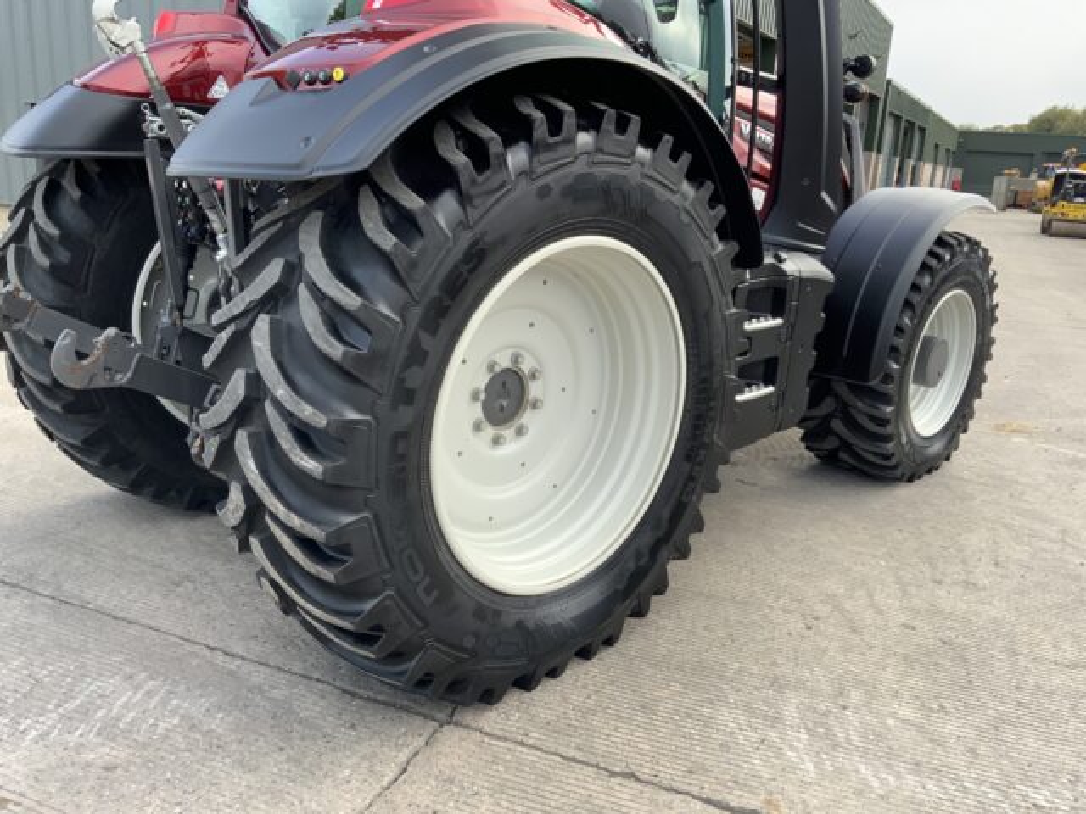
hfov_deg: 61.7
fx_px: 910
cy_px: 407
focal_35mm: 29
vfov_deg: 48.2
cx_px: 543
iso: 16
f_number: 1.8
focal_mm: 3
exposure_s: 1/198
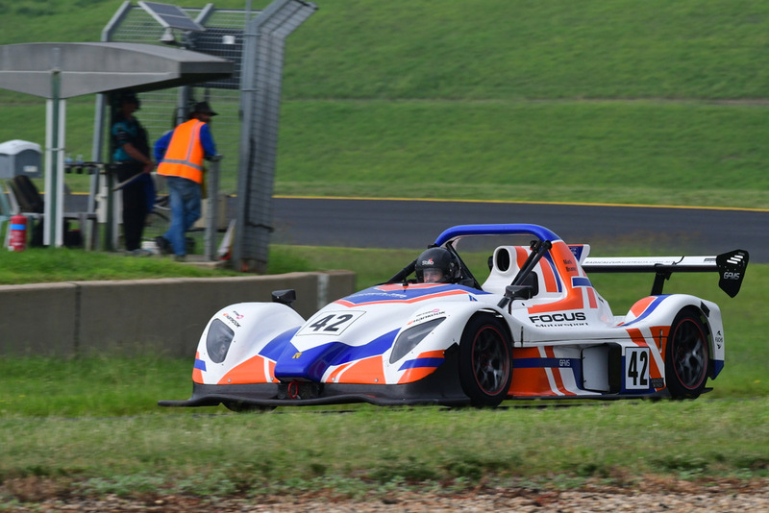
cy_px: 256
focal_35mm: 375
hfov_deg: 5.5
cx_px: 384
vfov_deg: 3.7
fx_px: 8013
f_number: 11
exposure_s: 1/640
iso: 800
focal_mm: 250
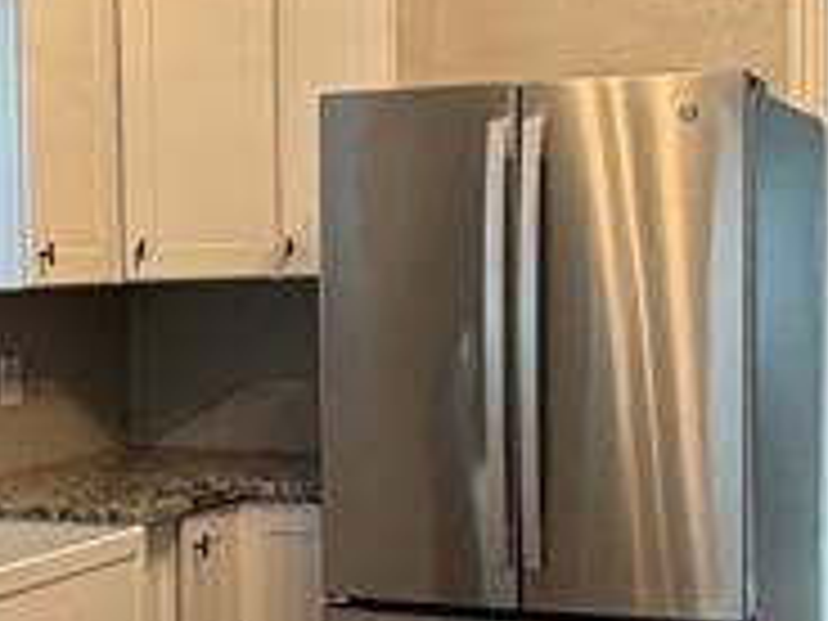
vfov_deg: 18.9
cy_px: 369
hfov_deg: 25.0
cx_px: 342
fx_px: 1866
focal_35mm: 78
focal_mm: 2.22
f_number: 2.2
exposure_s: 1/60
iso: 200
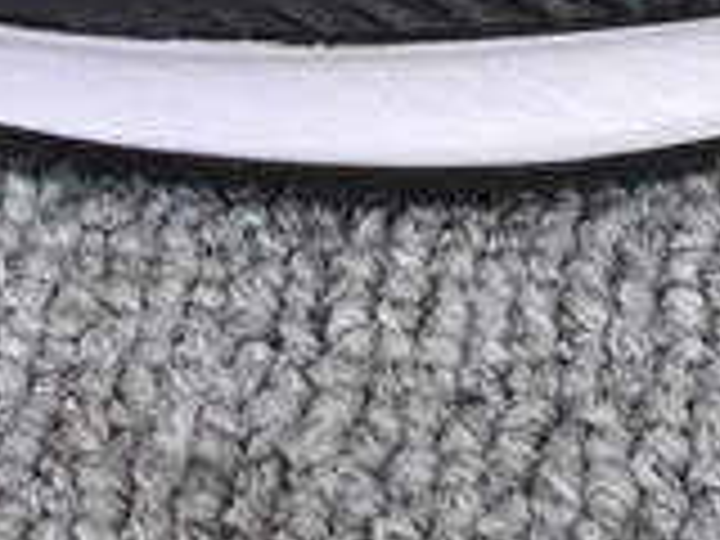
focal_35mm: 174
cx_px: 1066
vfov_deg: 7.7
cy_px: -956
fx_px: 3619
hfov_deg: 11.0
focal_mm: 3.3
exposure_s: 1/278
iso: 25
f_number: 2.4
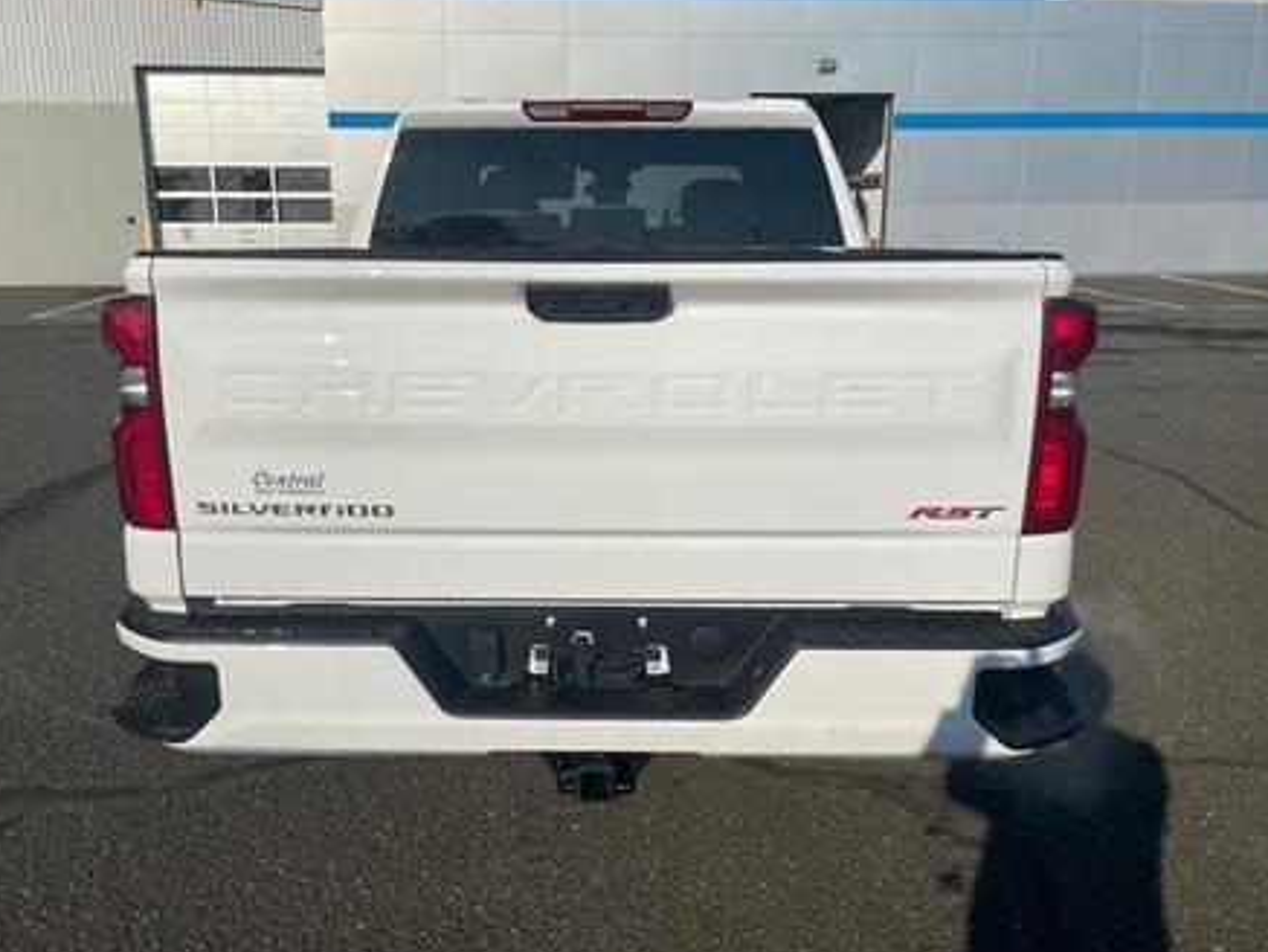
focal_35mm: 30
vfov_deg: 46.8
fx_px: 1099
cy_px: 479
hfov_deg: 59.9
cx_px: 592
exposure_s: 1/5814
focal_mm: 4.2
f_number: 1.6
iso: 32
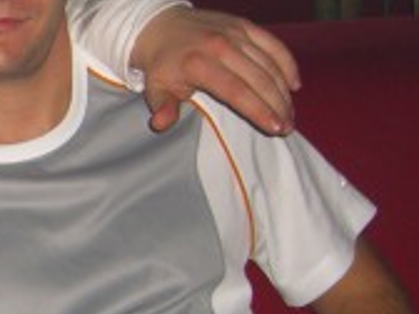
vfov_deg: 10.9
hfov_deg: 13.7
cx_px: -207
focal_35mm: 136
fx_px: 1646
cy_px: 222
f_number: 2.8
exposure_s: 1/60
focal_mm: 7.9
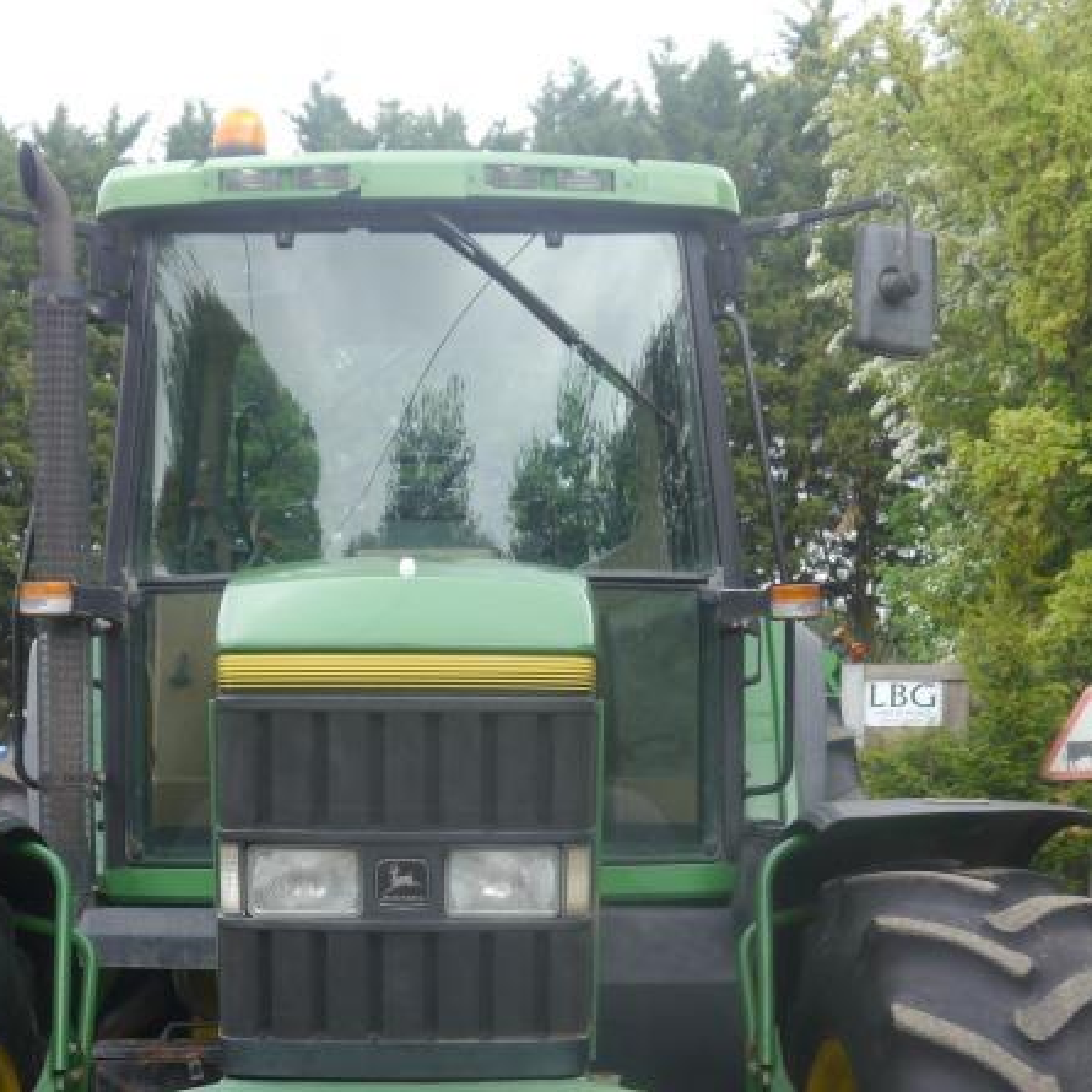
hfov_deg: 28.2
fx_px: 2177
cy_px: 898
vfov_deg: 27.5
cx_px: 518
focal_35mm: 61
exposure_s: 1/160
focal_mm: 15
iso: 160
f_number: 4.5
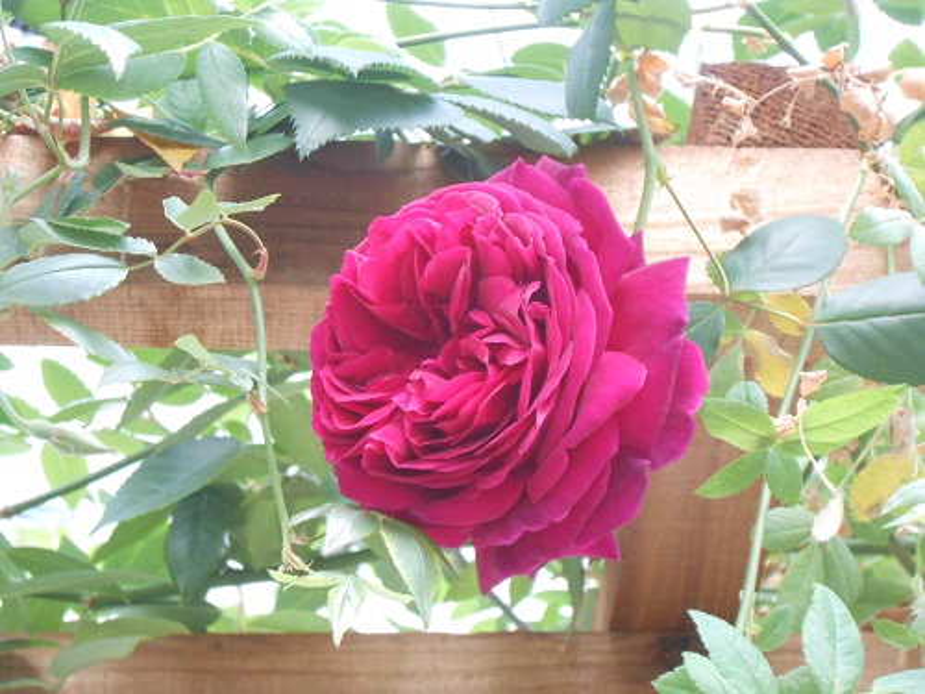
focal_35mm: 119
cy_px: 347
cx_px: 462
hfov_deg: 16.6
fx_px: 3180
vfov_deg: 12.5
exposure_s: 1/125
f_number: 5.5
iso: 800
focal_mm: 21.2
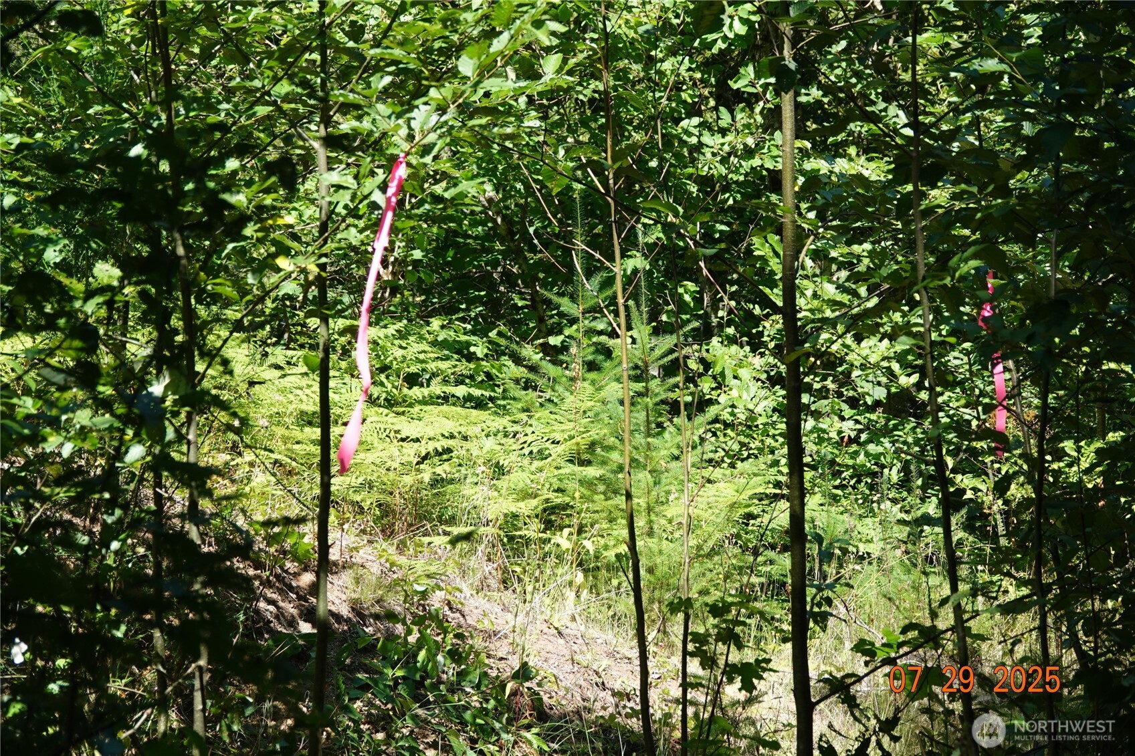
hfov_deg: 17.2
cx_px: 568
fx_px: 3751
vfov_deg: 11.5
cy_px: 378
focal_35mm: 119
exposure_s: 1/250
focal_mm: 43.48
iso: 100
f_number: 4
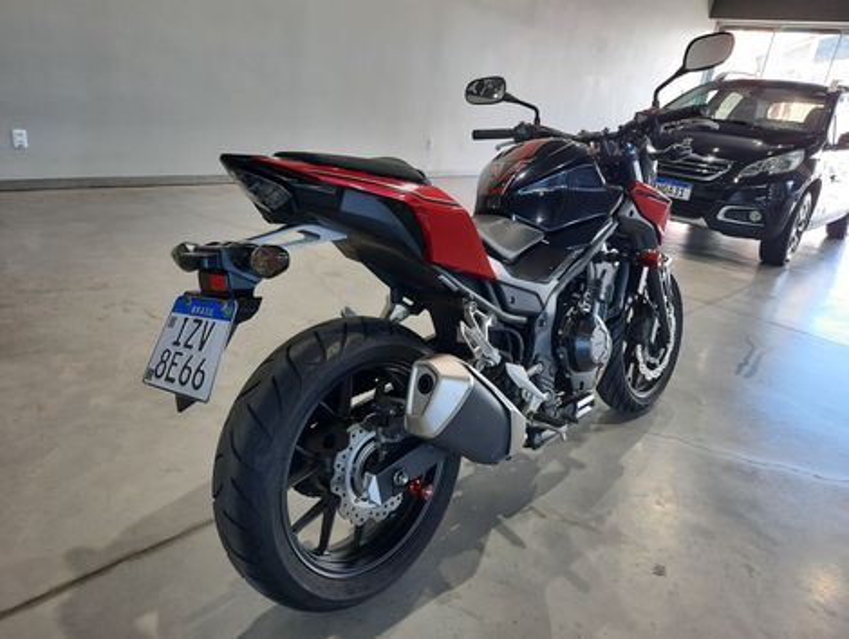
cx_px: 424
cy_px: 320
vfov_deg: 55.0
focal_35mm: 25
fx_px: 614
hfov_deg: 69.3
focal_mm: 4.6
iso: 200
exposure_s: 1/60
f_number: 2
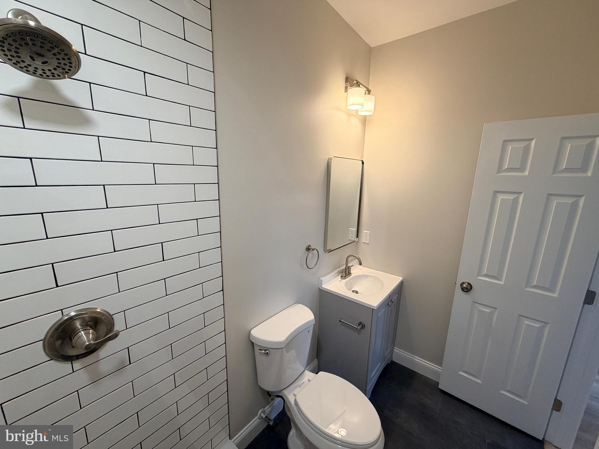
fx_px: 242
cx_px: 300
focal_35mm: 14
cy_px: 224
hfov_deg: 102.1
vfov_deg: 85.7
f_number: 2.2
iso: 200
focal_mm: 2.22
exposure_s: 1/120
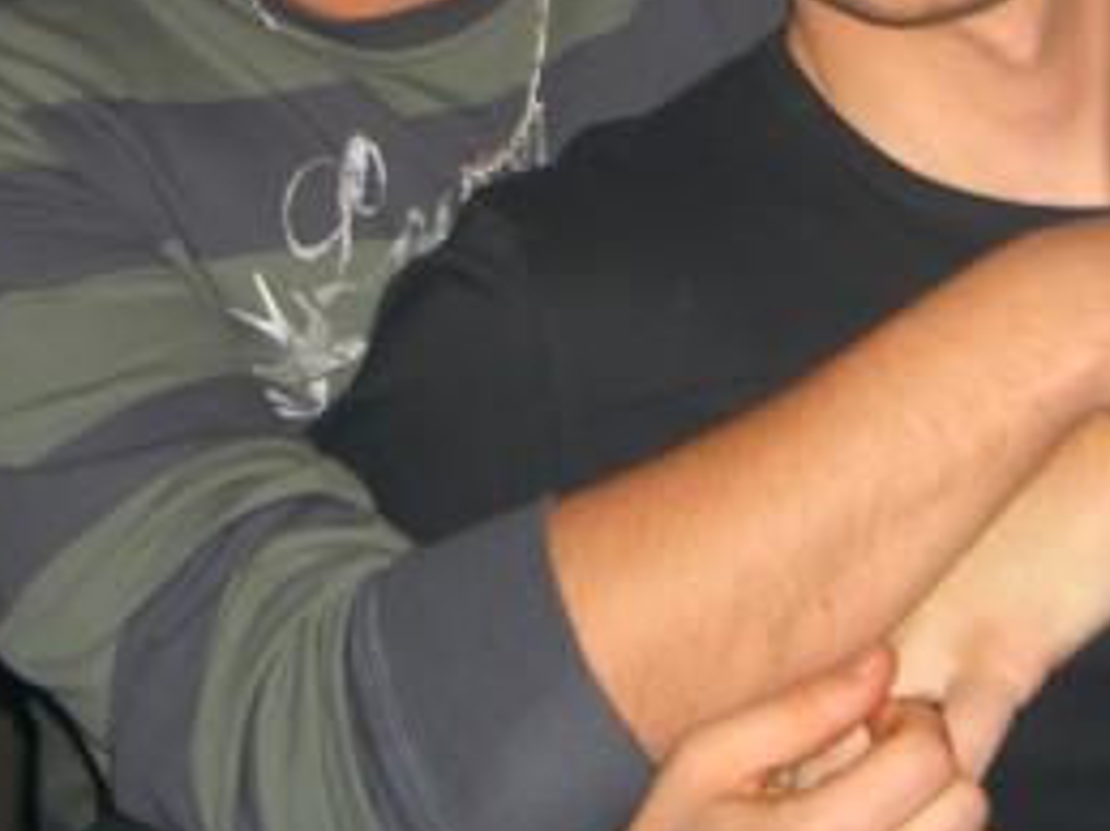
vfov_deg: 16.4
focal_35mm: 88
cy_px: -30
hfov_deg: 22.3
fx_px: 2821
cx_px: 613
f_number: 2.8
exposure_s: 1/60
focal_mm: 7.9
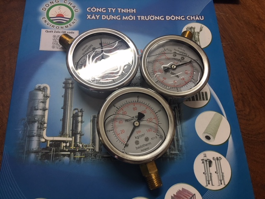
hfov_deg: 61.7
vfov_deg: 48.2
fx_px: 222
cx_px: 132
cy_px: 100
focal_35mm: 29
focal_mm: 4.15
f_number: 2.2
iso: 64
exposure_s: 1/17
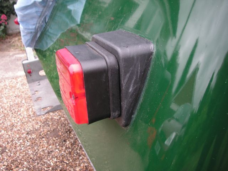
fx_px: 250
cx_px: 114
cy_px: 86
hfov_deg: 49.0
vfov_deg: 37.7
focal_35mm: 38
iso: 64
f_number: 3.3
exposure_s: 1/45
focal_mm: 6.3
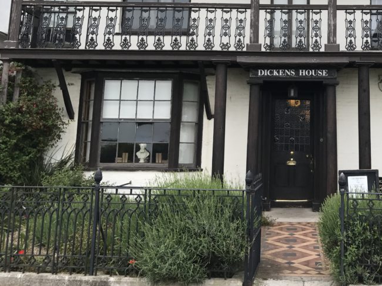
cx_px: 296
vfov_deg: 32.2
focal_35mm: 44
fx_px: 486
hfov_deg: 41.4
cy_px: 70
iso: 20
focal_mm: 3.99
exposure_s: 1/894
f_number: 1.8
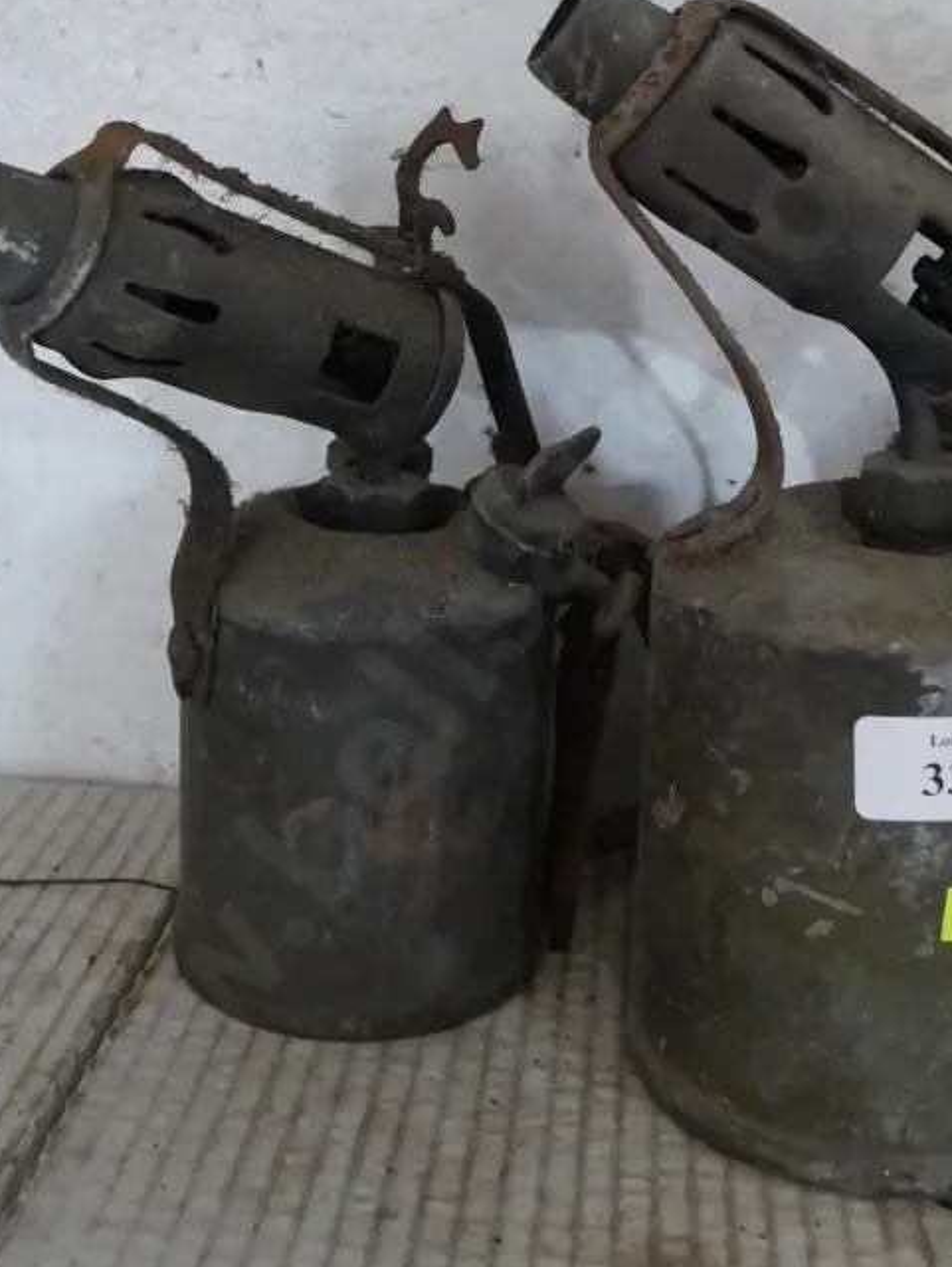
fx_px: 1758
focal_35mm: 48
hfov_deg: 30.1
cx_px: 620
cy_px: 447
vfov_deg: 39.3
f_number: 3.6
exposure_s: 1/40
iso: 3200
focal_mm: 15
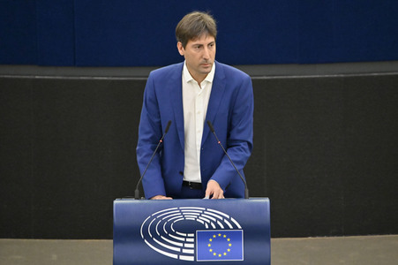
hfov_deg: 3.4
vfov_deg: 2.3
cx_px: 199
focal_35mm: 600
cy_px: 132
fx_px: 6628
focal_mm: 600
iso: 10000
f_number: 6.3
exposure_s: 1/640
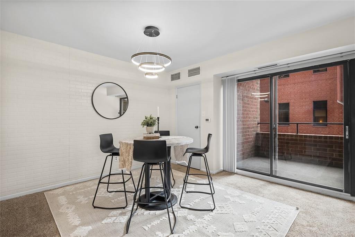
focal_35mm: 17
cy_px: 118
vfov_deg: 70.5
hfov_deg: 93.3
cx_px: 178
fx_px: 168
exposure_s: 1/5
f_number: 8
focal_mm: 17
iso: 400
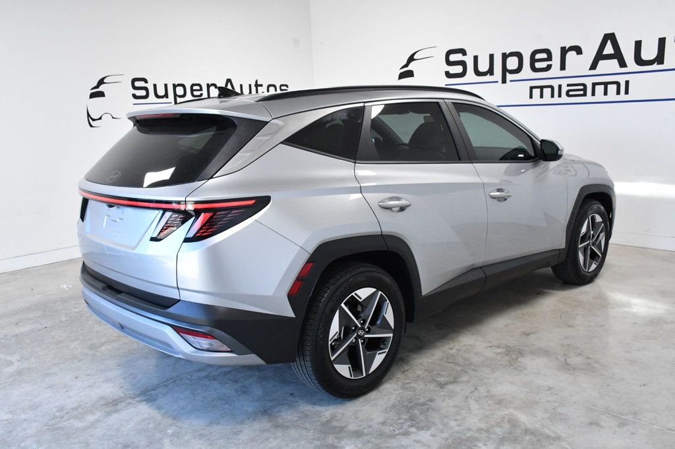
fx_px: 619
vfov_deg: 39.9
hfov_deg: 57.2
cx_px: 338
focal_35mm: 33
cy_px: 224
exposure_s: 1/320
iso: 2500
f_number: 9
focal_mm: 22
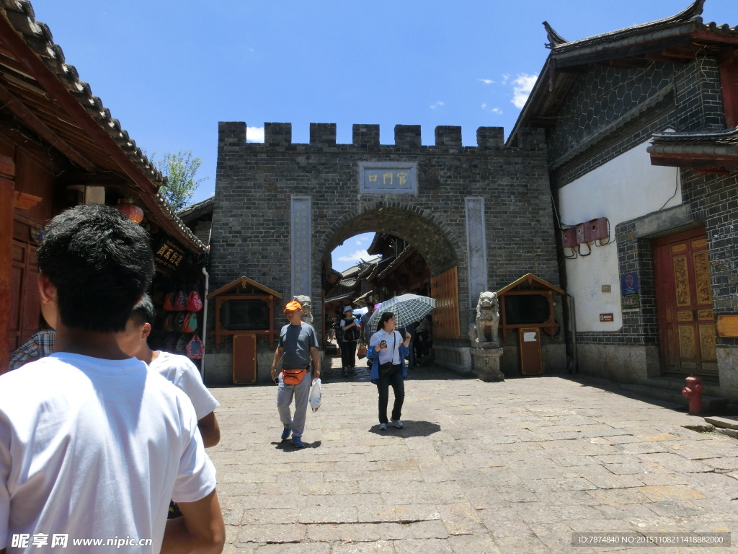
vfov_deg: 56.8
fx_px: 512
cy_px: 277
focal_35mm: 24
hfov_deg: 71.6
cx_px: 369
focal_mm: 4.24
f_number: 7.9
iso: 80
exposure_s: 1/160
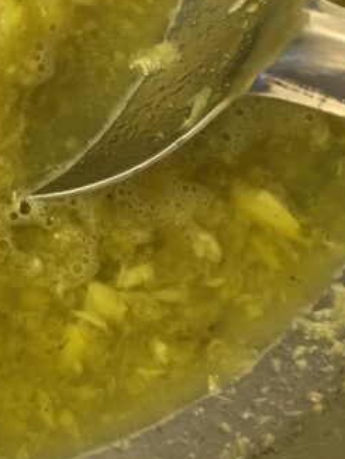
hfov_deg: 15.4
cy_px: 6
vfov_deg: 20.8
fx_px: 1208
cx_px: -108
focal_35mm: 91
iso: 100
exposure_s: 1/10
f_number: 2.2
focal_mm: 4.15
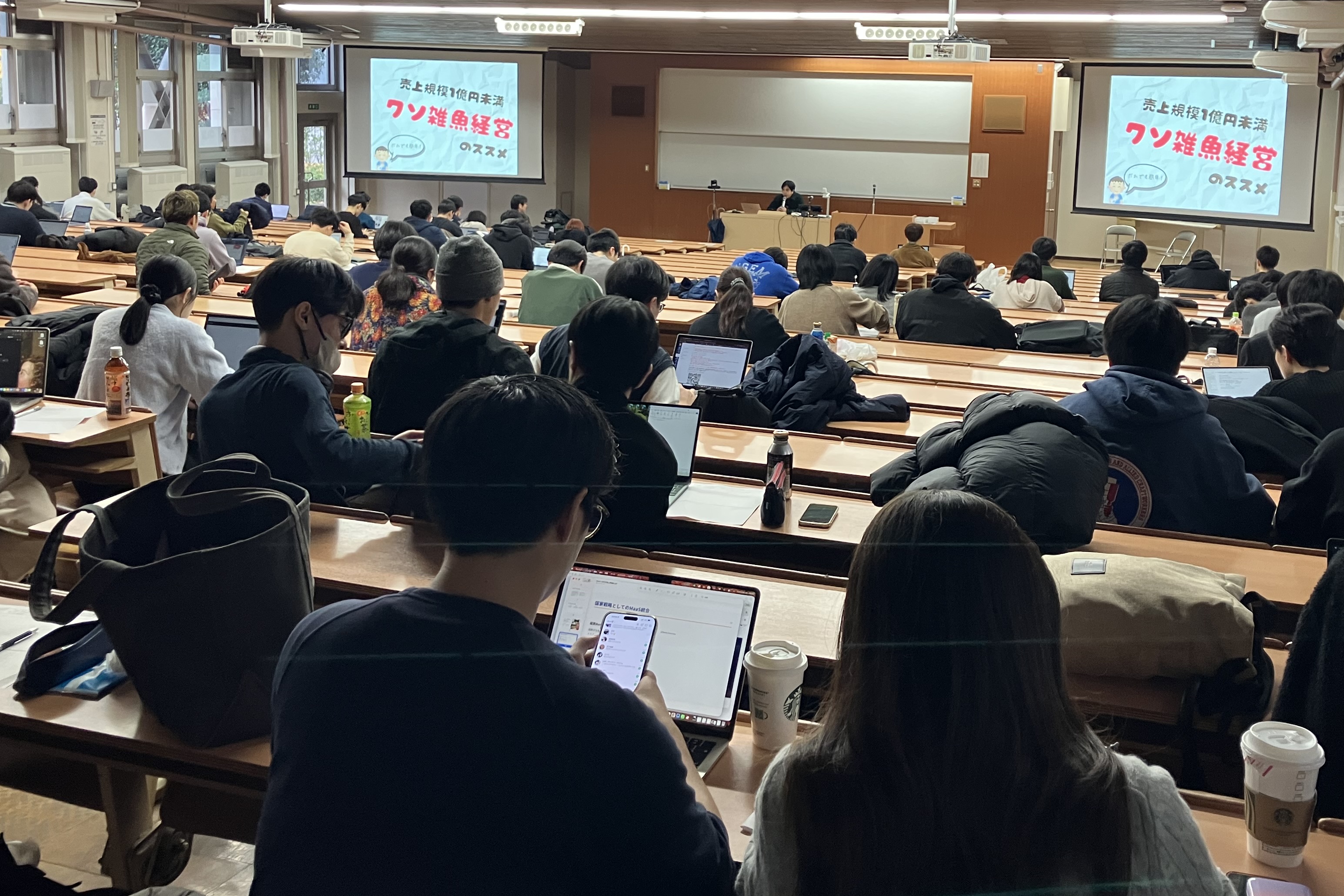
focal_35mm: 38
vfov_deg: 34.7
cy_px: 284
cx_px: 738
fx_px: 1419
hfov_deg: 50.6
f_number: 1.8
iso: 125
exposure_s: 1/60
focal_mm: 3.99
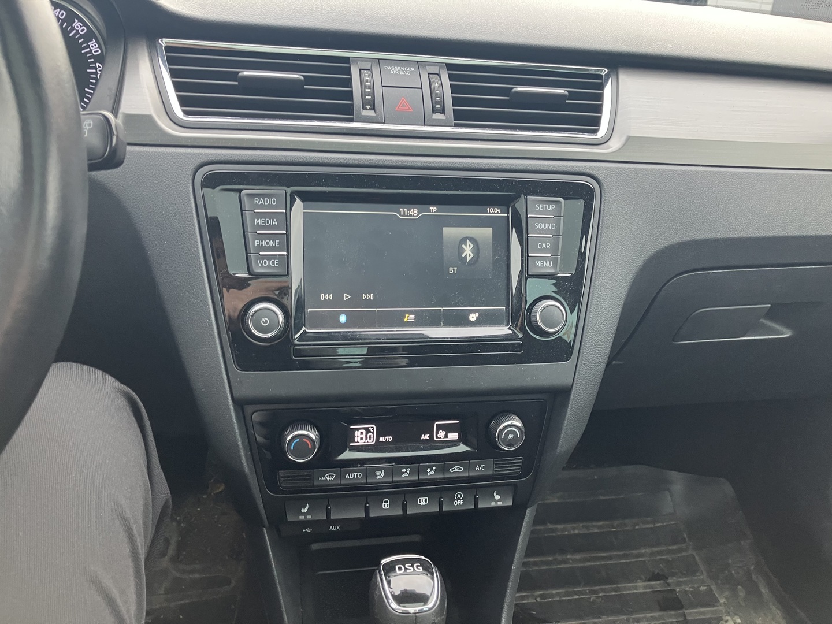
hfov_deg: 63.4
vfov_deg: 49.7
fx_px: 673
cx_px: 416
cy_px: 312
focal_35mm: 28
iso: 125
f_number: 1.8
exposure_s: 1/56
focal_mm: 3.99
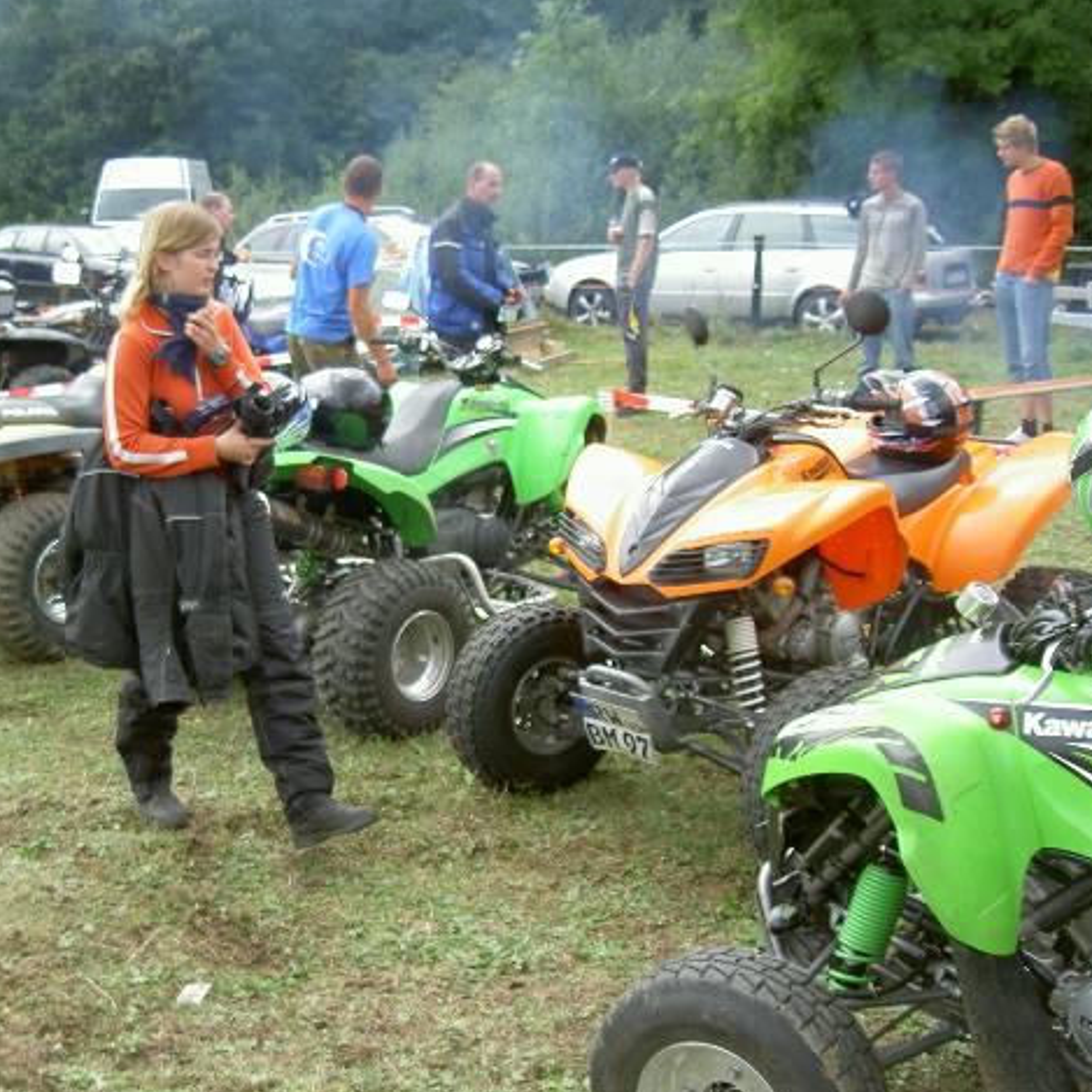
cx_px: 363
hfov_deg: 35.7
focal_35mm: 47
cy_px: 549
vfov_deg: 36.1
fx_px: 1677
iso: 50
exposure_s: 1/200
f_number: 2.8
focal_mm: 8
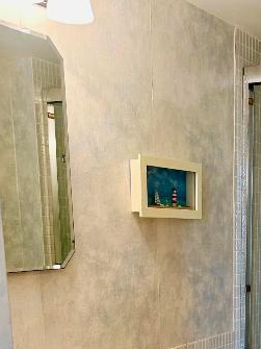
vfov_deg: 31.4
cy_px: 376
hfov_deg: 25.2
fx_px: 553
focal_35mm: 55
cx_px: 265
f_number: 1.78
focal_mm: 6.86
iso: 160
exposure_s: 1/120
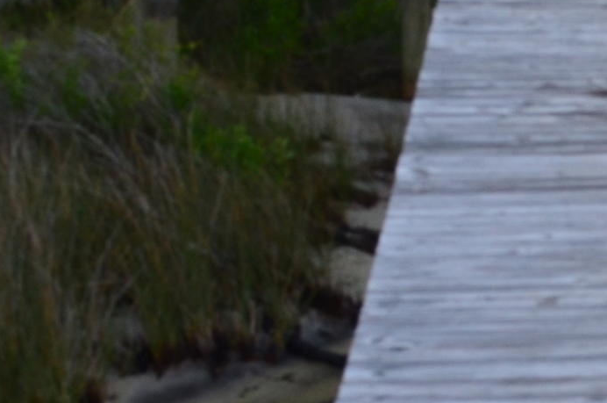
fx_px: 2626
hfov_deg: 12.4
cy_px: 32
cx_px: 957
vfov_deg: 8.7
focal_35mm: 156
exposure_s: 1/40
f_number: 9
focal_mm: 24
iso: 400
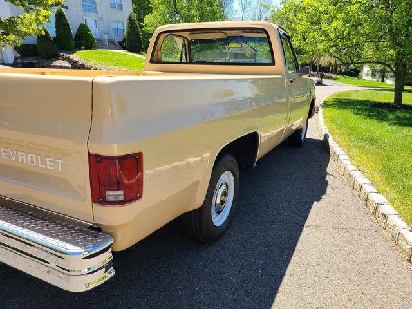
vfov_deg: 53.1
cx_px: 206
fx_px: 309
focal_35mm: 26
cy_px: 154
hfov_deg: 67.3
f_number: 1.8
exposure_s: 1/694
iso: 40
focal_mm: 5.4
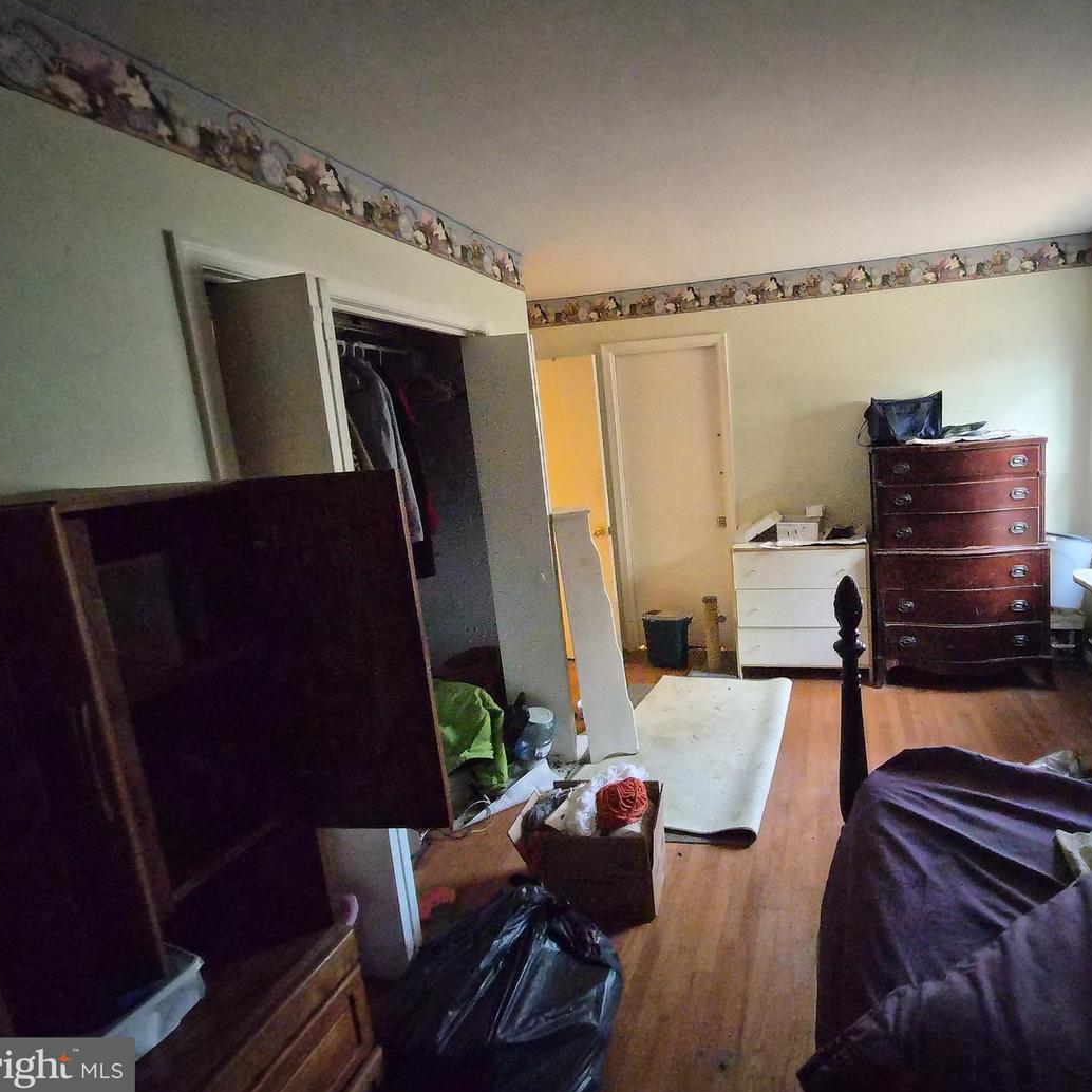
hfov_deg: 85.0
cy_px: 528
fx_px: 571
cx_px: 710
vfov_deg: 87.4
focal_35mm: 16
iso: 1600
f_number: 2.2
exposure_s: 1/60
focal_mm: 1.7
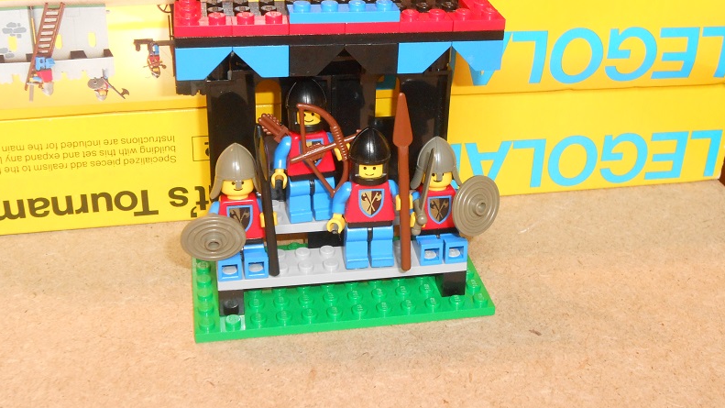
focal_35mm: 54
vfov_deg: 22.2
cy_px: 143
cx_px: 365
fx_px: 1038
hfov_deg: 38.5
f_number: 4.8
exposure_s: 1/5
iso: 400
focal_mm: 8.8
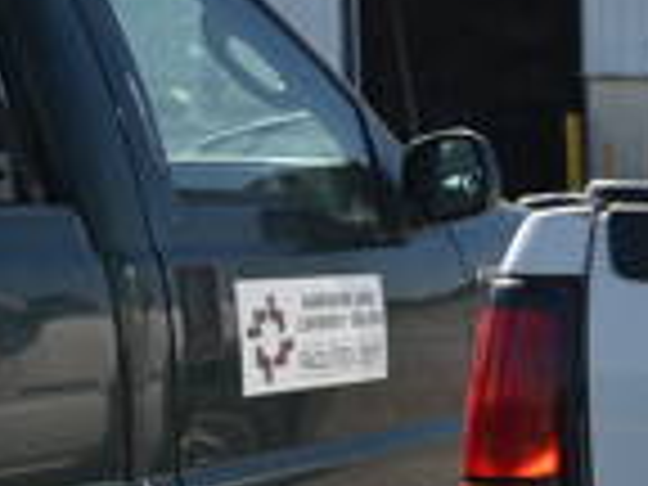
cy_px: 558
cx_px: 1328
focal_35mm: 128
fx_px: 2397
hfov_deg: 13.2
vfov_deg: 11.4
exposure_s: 1/500
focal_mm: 21
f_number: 8
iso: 200
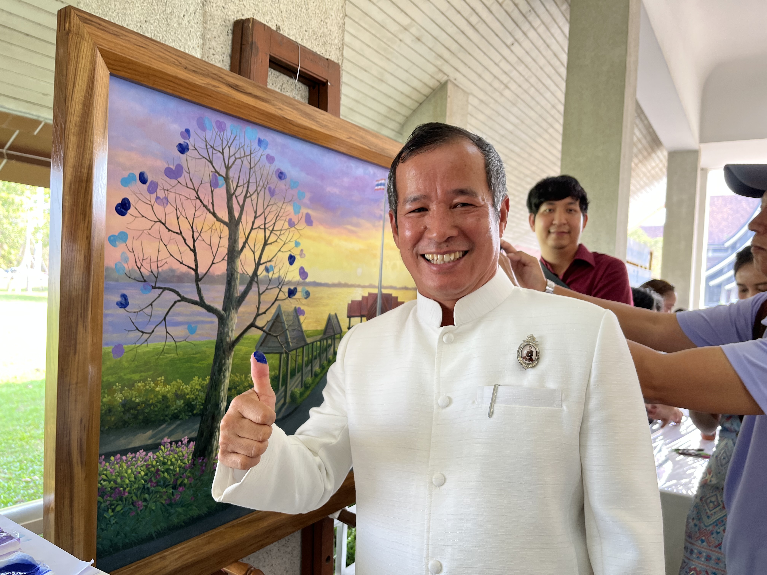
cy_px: 288
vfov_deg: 53.1
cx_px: 384
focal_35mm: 26
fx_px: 576
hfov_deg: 67.3
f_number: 1.6
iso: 64
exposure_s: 1/100
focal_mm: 5.1
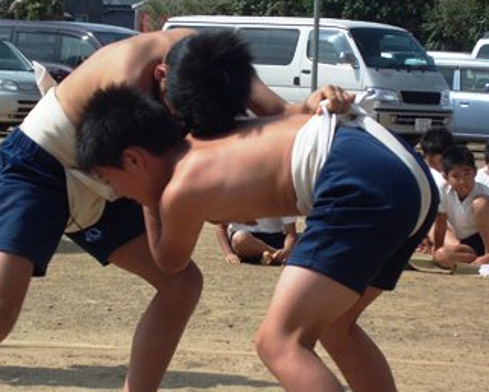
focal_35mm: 190
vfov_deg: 8.1
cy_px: 220
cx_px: 210
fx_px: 2751
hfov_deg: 10.2
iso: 64
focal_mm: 17.6
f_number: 5.5
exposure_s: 1/320
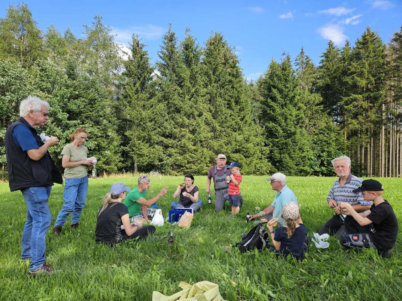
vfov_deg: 58.9
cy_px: 150
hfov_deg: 73.9
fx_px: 267
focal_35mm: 23
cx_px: 201
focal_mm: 5.4
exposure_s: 1/596
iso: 25
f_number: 1.8
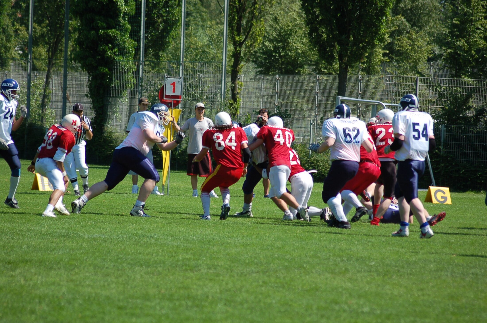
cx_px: 244
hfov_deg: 9.2
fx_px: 3038
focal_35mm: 225
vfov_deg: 6.1
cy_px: 162
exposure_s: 1/1000
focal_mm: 150
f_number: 4.5
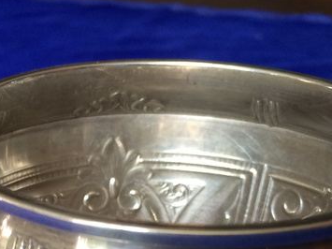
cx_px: 57
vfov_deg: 18.8
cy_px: 252
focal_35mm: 76
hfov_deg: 25.1
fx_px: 729
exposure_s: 1/30
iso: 100
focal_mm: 4.12
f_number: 2.2
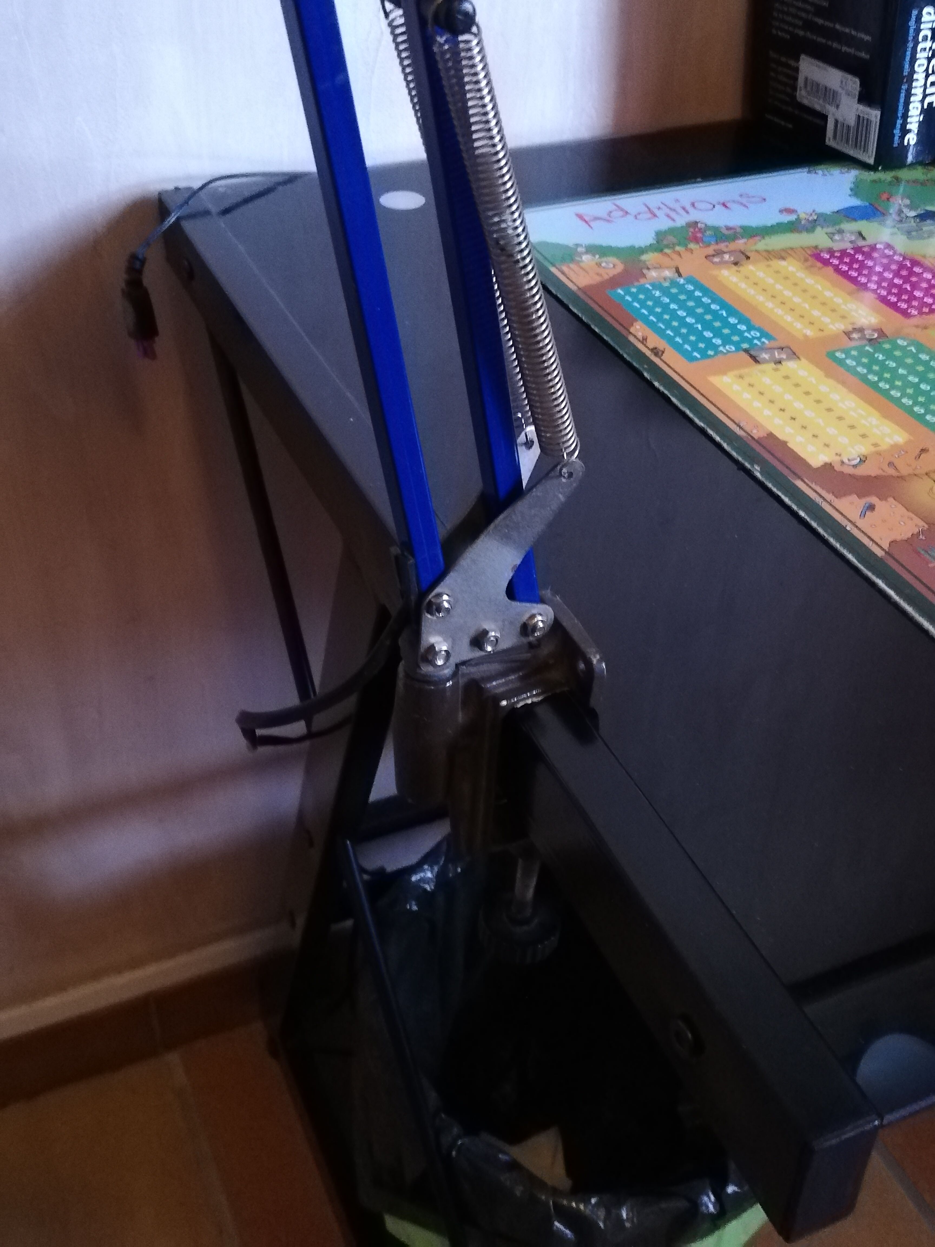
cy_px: 624
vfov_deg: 50.1
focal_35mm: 37
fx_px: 1333
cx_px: 468
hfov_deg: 38.7
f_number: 2.2
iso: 1250
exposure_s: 1/16.7
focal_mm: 3.81
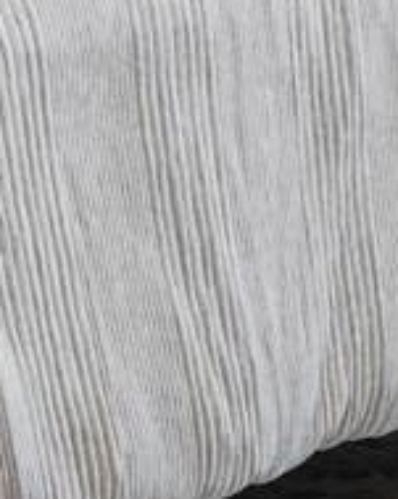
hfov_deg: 8.9
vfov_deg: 10.3
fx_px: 2549
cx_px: 258
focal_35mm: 173
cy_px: -486
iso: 200
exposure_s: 1/1.25
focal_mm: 16
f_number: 9
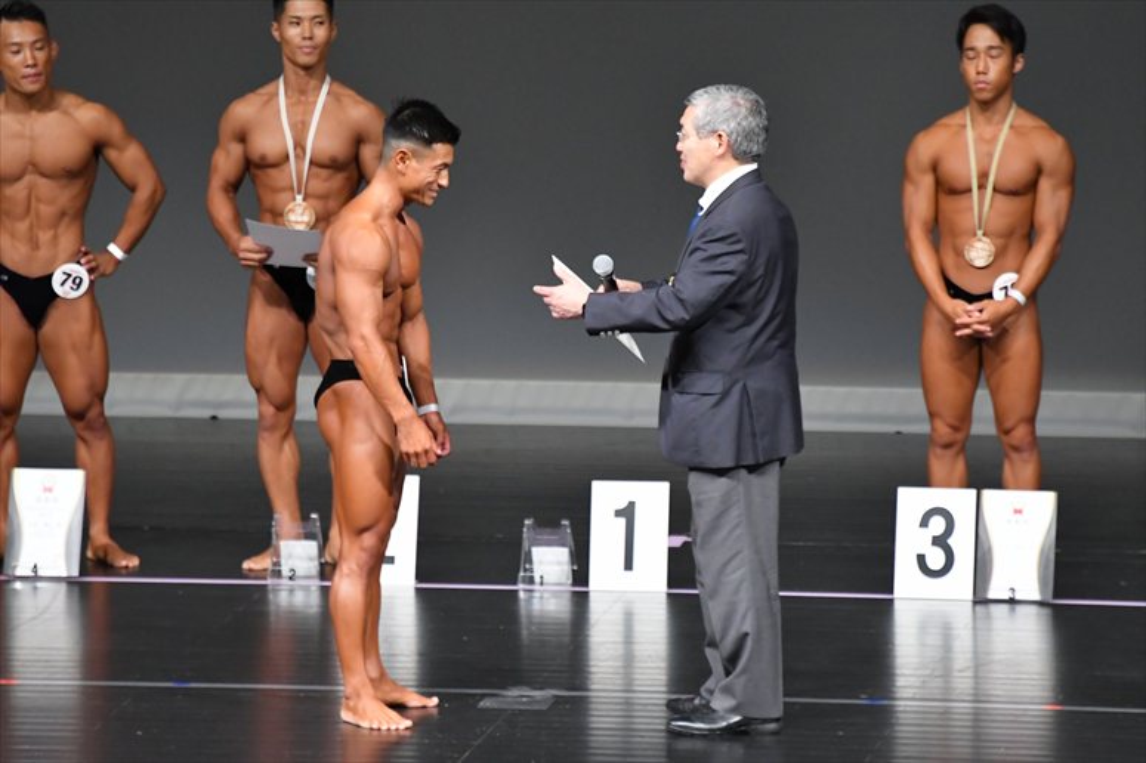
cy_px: 382
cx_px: 573
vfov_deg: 3.7
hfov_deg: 5.5
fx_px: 11932
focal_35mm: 375
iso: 5000
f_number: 5.6
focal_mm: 250
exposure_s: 1/400
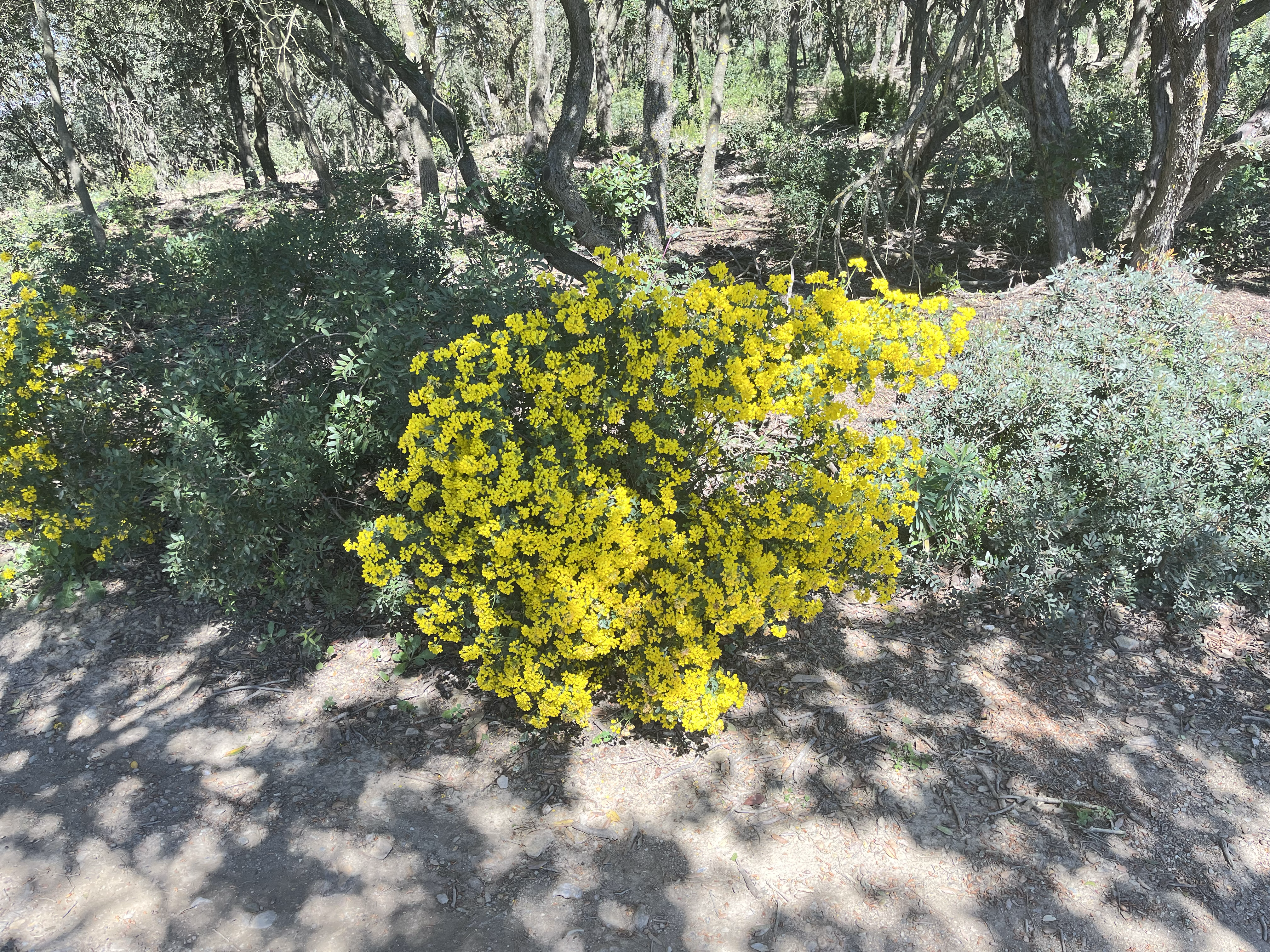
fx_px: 954
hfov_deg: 67.3
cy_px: 476
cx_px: 635
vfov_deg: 53.1
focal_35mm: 26
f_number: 1.6
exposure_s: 1/401
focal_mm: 5.1
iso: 50
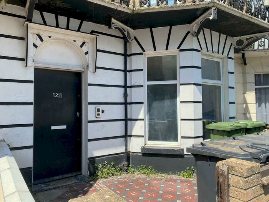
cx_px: 134
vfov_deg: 53.1
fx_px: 202
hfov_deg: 67.3
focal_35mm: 26
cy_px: 101
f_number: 1.8
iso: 32
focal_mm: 4.25
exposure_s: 1/1484
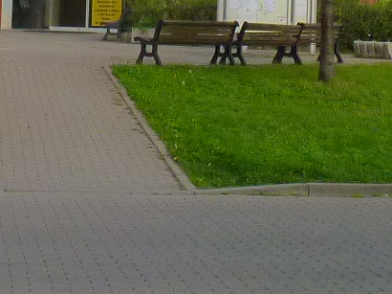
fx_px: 1528
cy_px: -124
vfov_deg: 10.6
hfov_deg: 14.6
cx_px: 179
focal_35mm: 135
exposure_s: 1/200
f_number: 2.8
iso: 250
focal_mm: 4.8
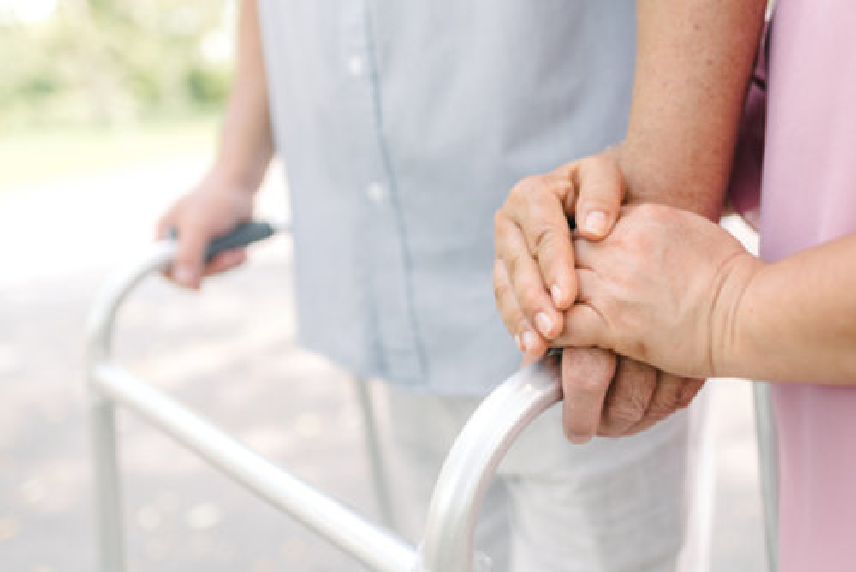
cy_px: 286
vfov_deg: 37.9
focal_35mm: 35
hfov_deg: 54.4
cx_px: 428
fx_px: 833
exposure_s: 1/640
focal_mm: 35
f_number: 2.5
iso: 160
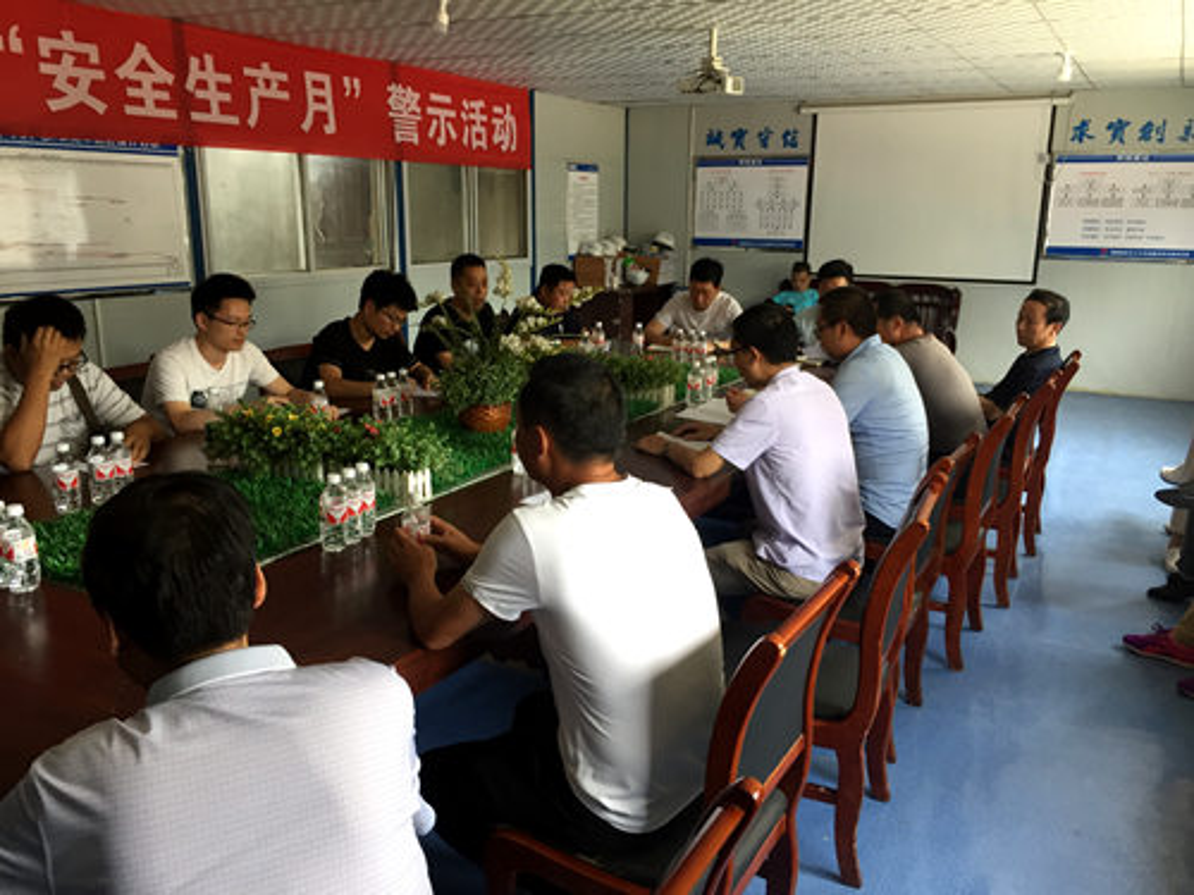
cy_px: 448
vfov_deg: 48.2
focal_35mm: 29
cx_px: 597
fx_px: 1000
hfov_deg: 61.7
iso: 50
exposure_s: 1/33
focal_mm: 4.15
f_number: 2.2
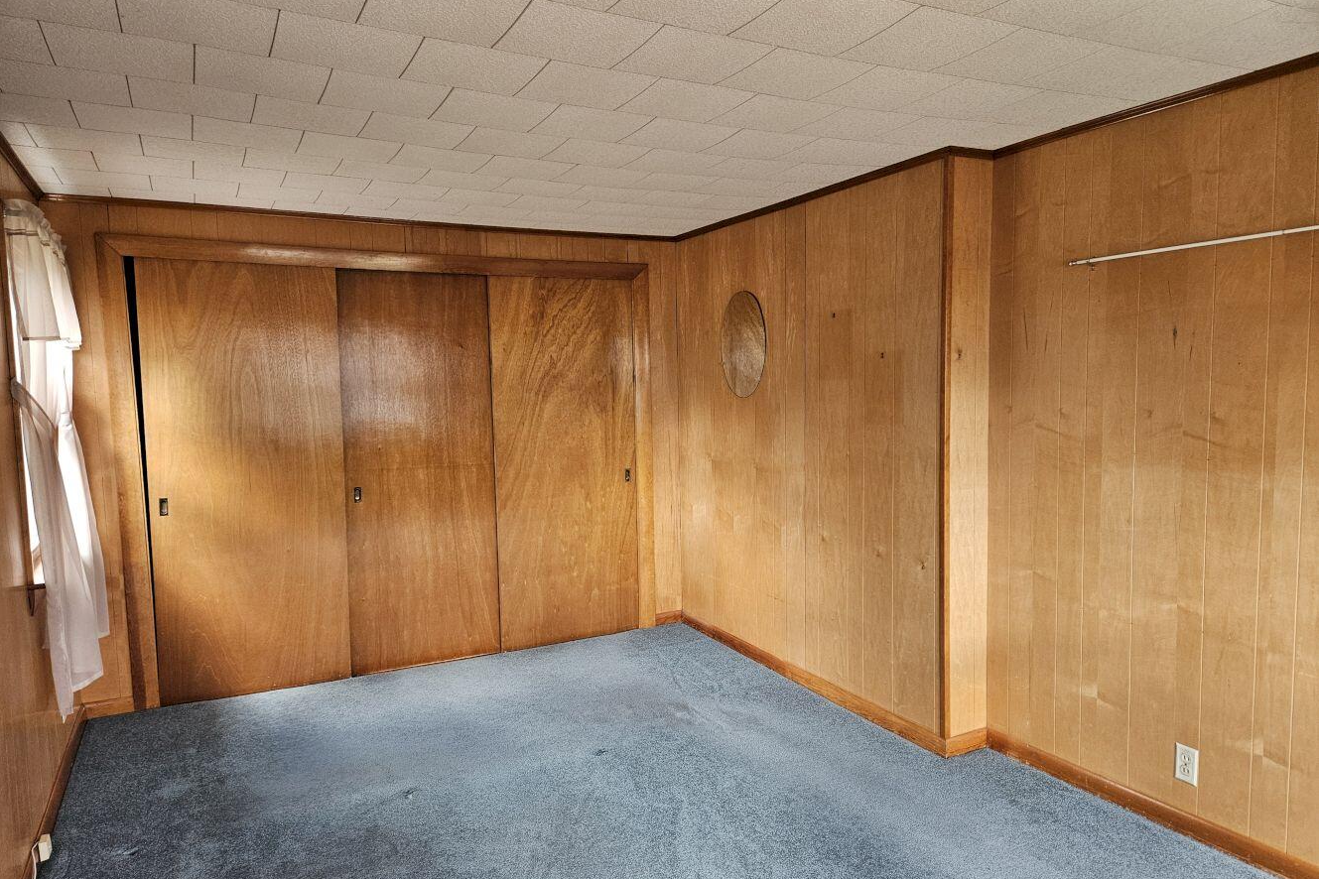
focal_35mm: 24
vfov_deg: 53.1
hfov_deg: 73.7
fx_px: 879
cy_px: 459
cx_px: 660
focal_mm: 5.4
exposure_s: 1/120
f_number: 1.8
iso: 250
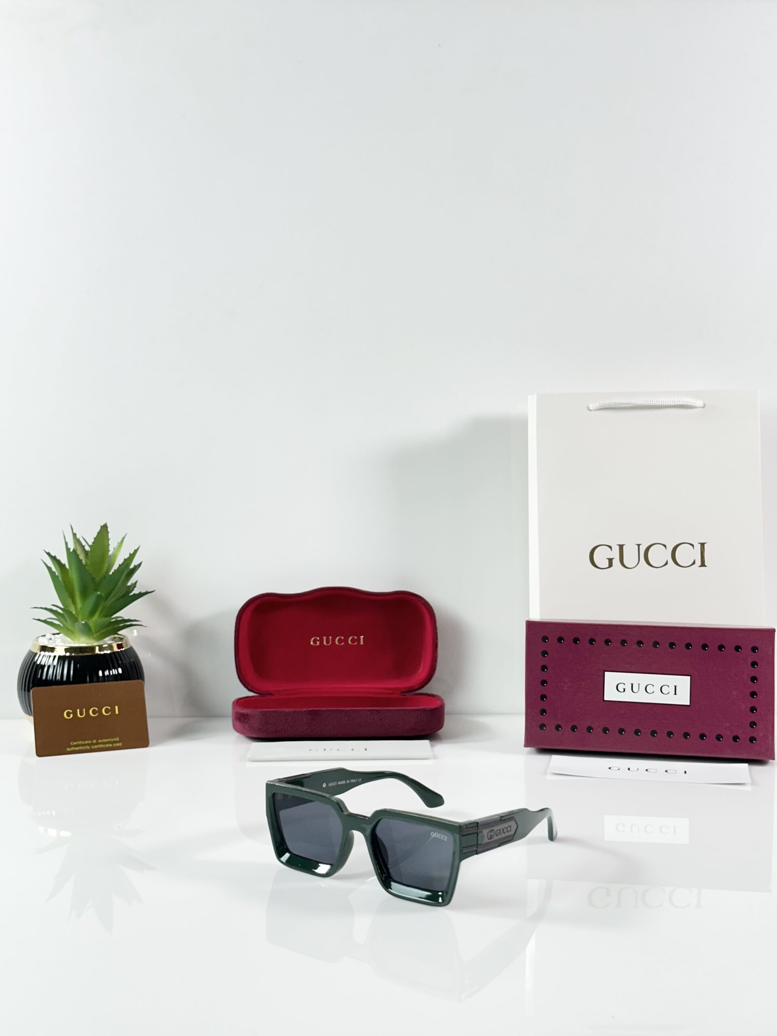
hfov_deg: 30.3
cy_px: 518
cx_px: 388
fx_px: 1437
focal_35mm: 48
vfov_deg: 39.7
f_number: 1.78
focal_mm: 6.86
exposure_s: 1/100
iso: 80
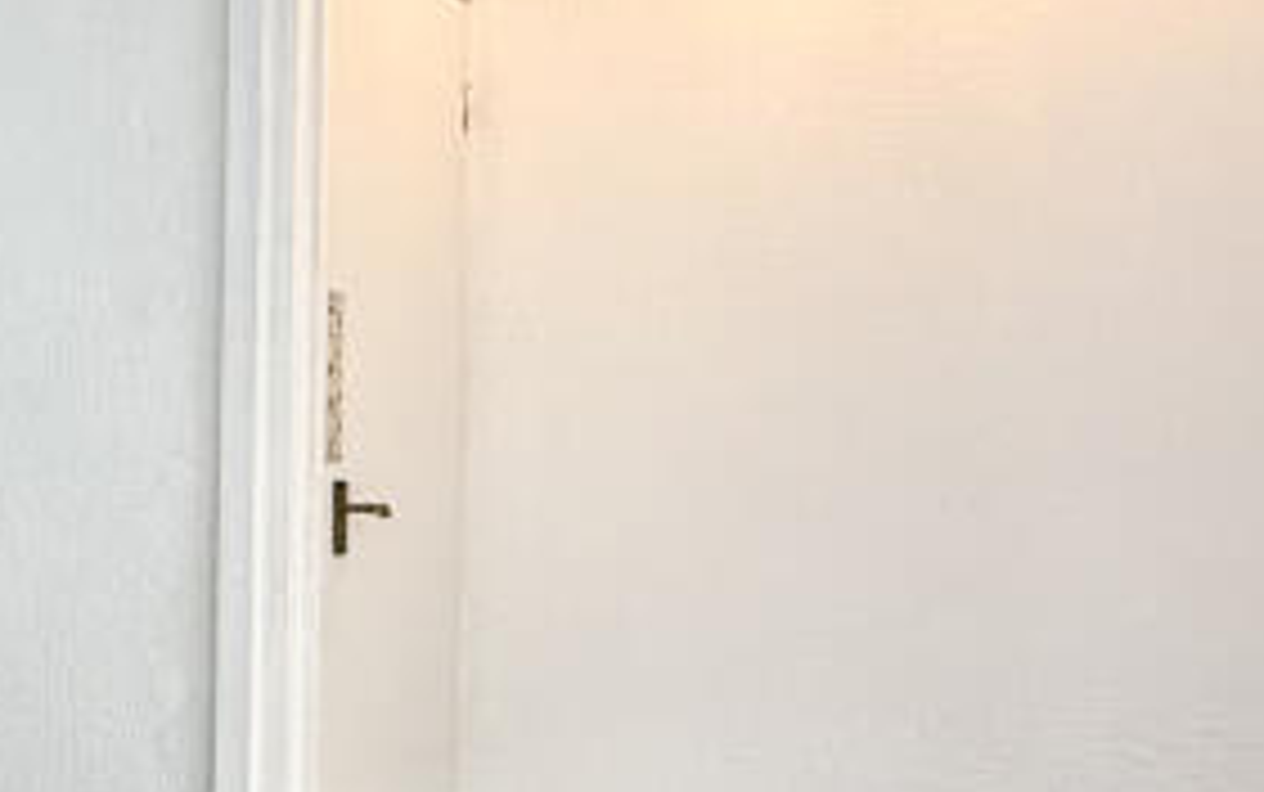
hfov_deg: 29.8
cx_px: -391
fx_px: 1861
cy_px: 558
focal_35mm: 54
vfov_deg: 23.8
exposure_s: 1/100
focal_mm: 2.22
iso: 125
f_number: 2.2
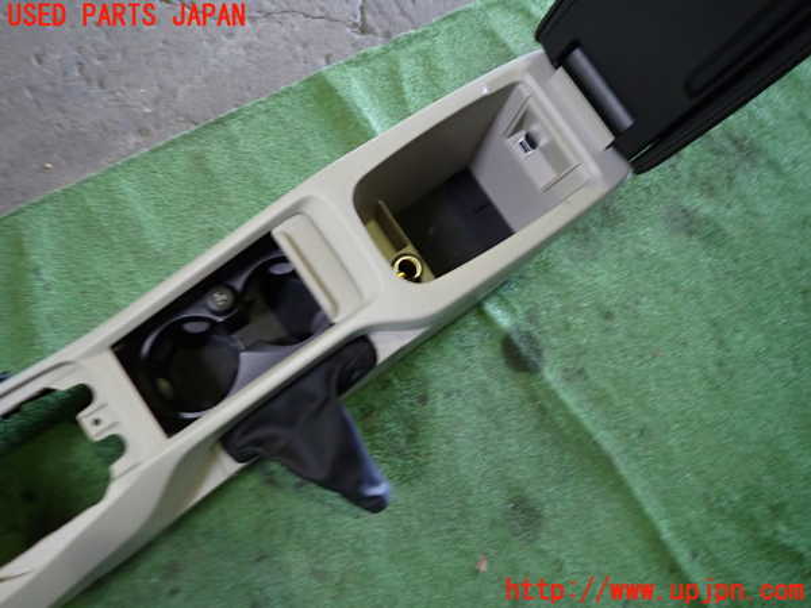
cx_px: 406
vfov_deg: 54.9
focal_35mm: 25
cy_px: 304
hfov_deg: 69.4
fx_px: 586
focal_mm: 4.5
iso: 250
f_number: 2
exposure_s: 1/30
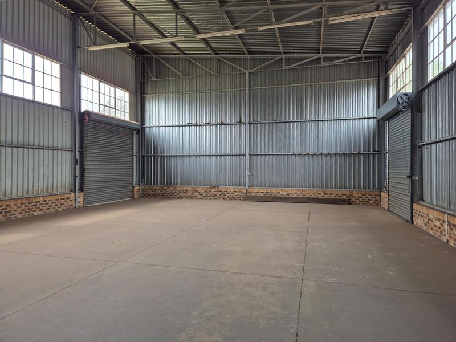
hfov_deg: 73.9
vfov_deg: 58.9
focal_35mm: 23
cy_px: 171
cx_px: 228
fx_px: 303
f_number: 1.8
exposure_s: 1/100
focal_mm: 5.4
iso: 32
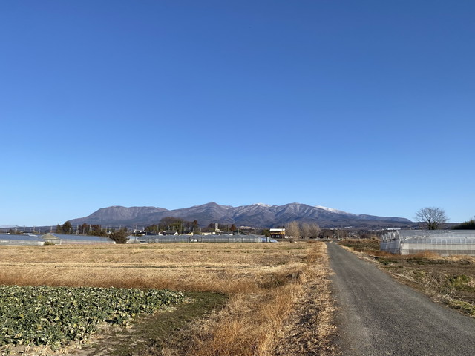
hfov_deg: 67.3
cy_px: 178
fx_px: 357
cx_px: 238
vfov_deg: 53.1
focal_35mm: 26
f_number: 1.8
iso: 32
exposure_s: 1/2890
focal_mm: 4.25
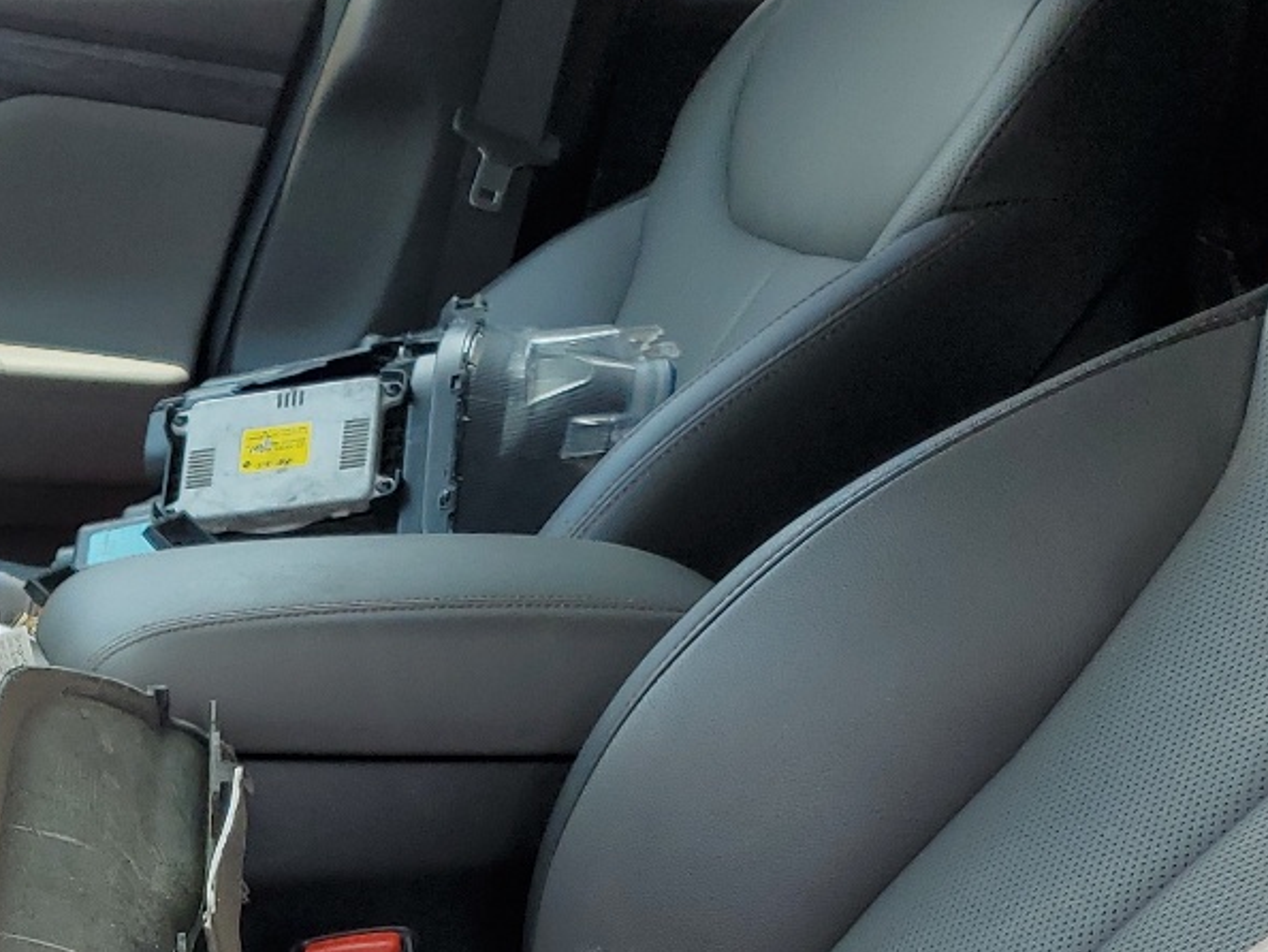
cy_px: 1076
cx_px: -348
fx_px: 2565
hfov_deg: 24.5
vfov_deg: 20.0
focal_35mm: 70
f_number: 1.5
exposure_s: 1/556
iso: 50
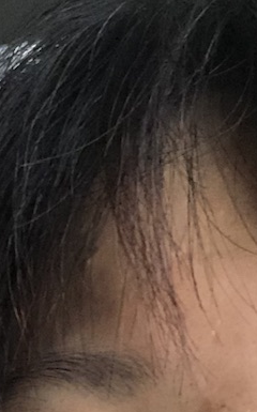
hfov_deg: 11.5
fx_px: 1269
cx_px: 229
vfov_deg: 16.7
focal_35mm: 113
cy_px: 624
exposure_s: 1/60
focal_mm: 2.87
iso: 250
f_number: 2.2
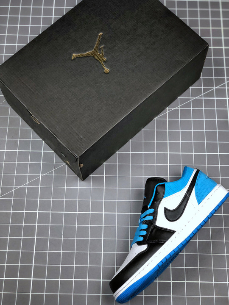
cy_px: 152
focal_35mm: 57
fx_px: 503
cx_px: 114
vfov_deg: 33.8
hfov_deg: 25.7
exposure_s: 1/50
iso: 80
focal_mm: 6.6
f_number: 2.8
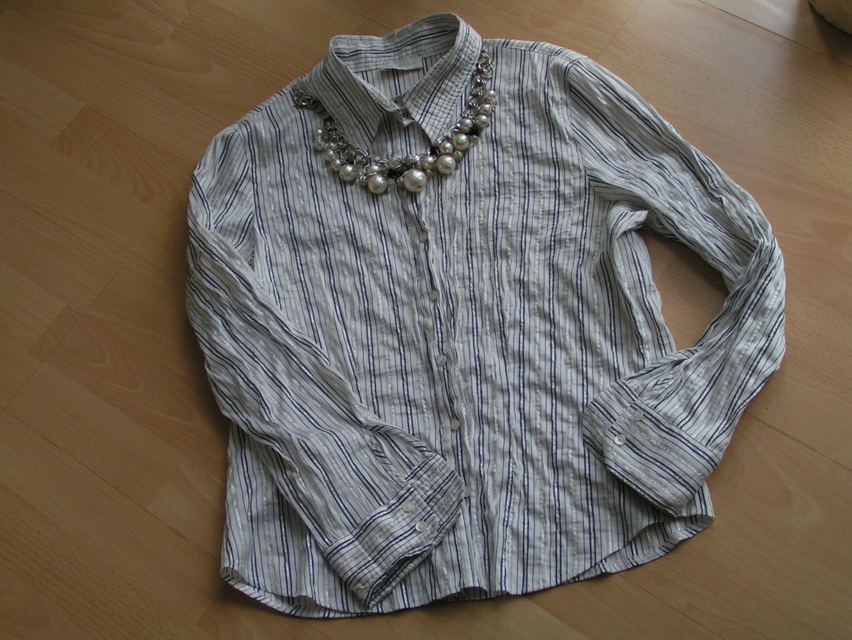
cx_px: 426
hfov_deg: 30.7
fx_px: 1551
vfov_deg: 23.3
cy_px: 320
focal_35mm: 63
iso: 80
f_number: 3.2
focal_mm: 9.7
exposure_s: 1/60
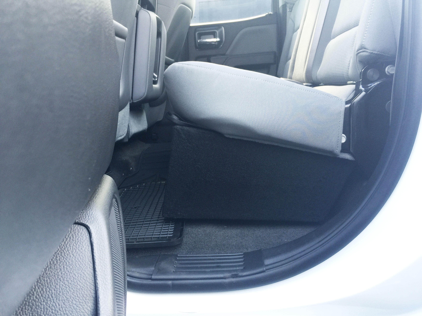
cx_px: 211
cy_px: 158
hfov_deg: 61.7
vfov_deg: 48.2
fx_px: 354
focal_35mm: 29
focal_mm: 4.15
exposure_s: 1/40
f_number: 2.2
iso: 32
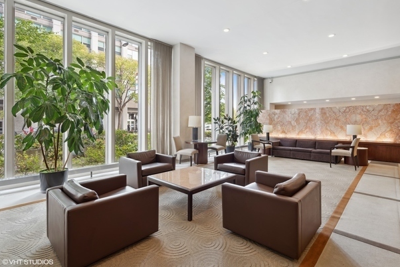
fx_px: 189
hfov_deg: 93.2
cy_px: 126
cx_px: 211
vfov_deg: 70.4
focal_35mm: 17
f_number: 7.1
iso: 125
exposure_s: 1.3
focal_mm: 16
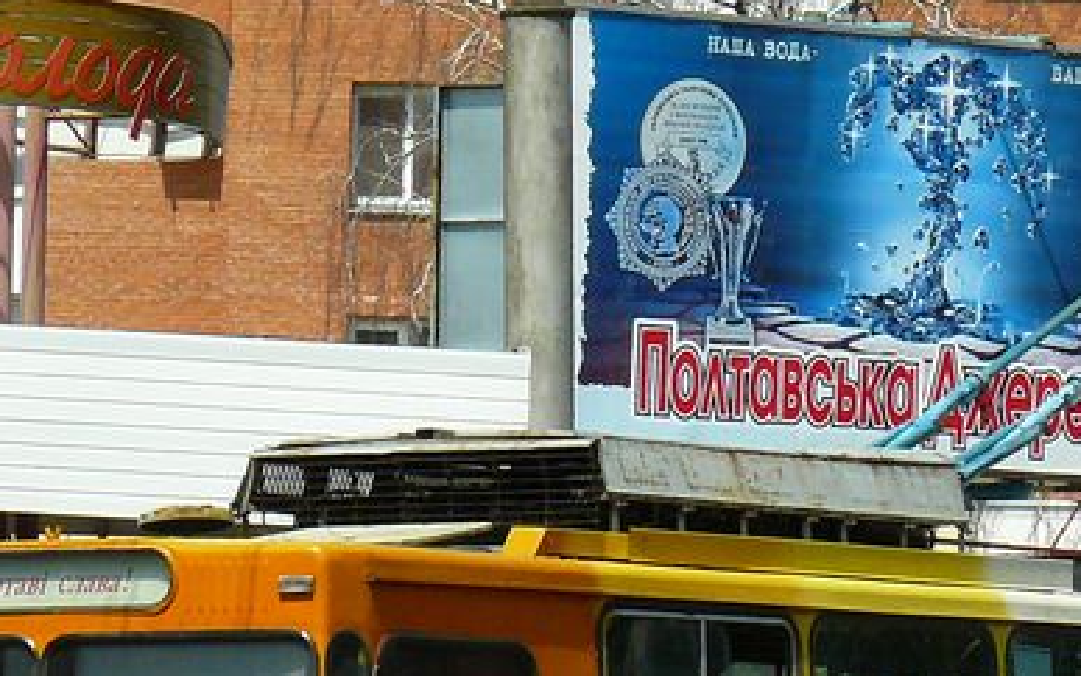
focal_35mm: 334
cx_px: 782
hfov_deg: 6.3
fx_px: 9841
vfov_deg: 3.9
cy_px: 486
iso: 200
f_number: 5
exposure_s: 1/1000
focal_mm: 19.9
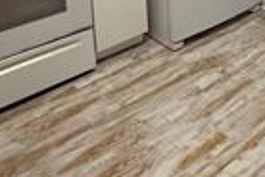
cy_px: -87
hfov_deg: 32.9
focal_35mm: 56
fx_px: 412
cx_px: 262
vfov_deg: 20.7
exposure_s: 1/60
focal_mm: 2.22
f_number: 2.2
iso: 250
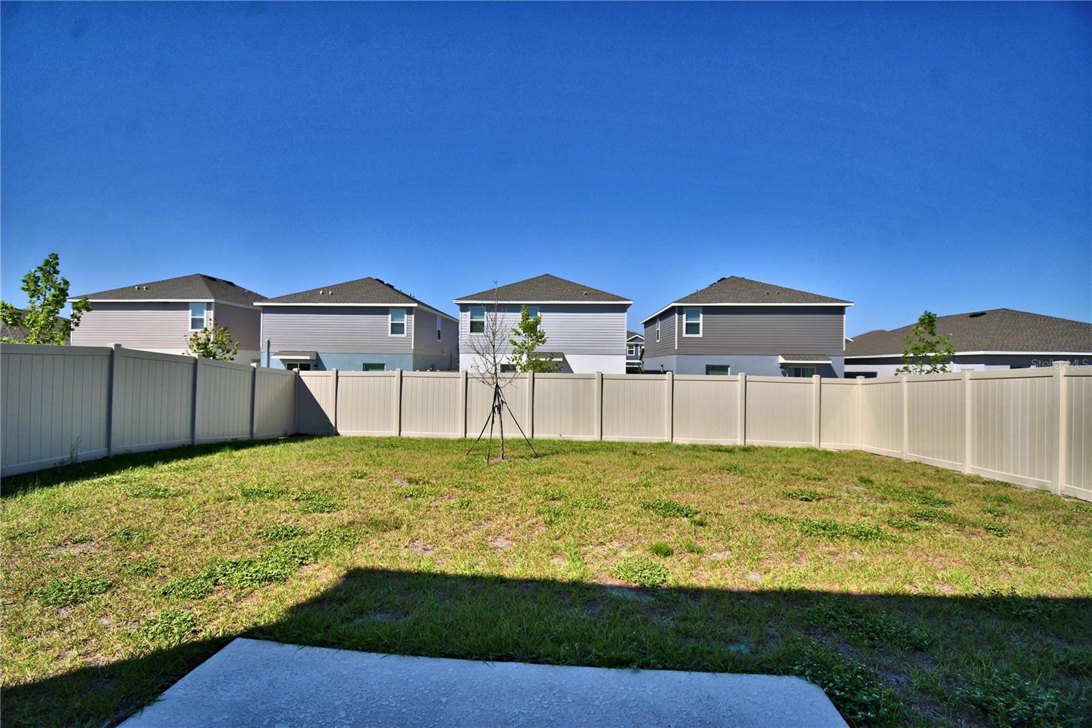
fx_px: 455
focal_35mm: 15
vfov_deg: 77.3
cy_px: 364
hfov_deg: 100.4
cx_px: 546
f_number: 4.5
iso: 100
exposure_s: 1/2000
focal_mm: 10
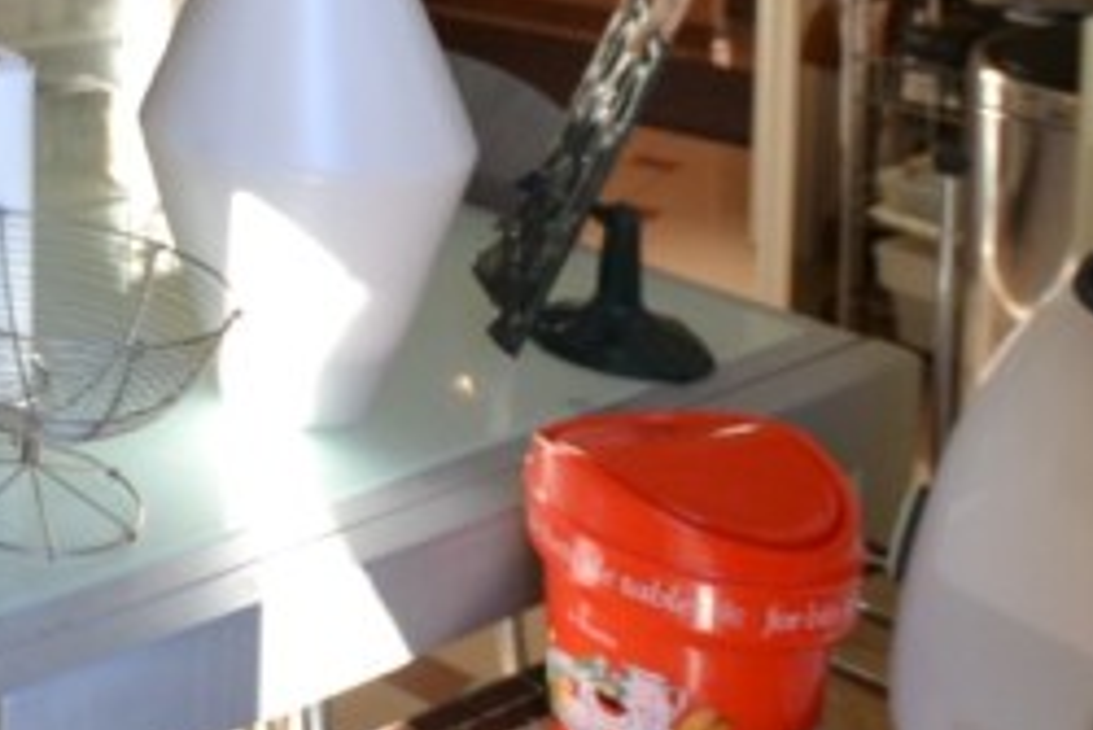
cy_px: -317
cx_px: -446
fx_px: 1458
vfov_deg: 23.4
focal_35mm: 48
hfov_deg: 29.5
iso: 400
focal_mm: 10
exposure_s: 1/60
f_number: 6.3
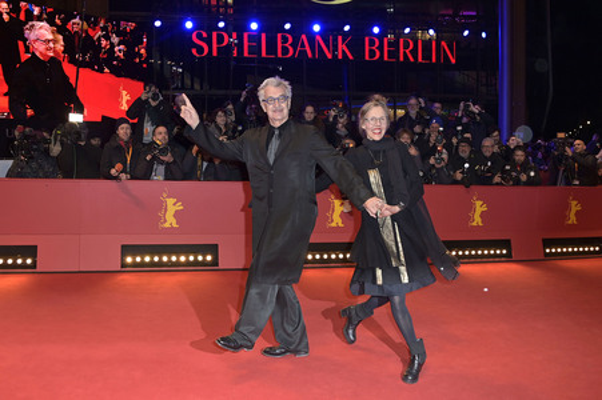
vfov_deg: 46.3
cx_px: 301
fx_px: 468
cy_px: 200
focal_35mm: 28
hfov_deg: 65.5
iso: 1250
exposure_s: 1/250
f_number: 5.6
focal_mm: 28
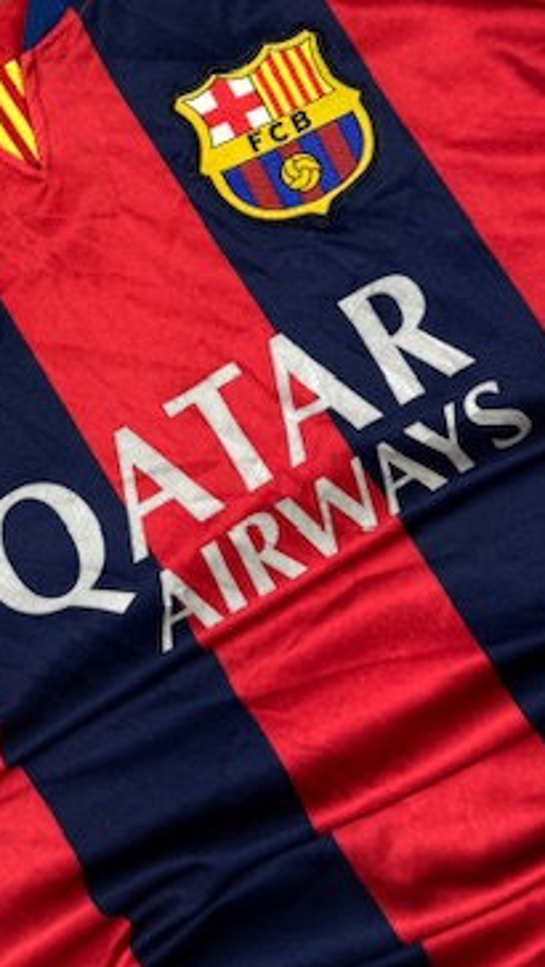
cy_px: 170
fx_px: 1181
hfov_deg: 25.3
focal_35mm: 46
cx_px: 66
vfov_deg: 42.2
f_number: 1.78
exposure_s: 1/100
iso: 125
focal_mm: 6.76
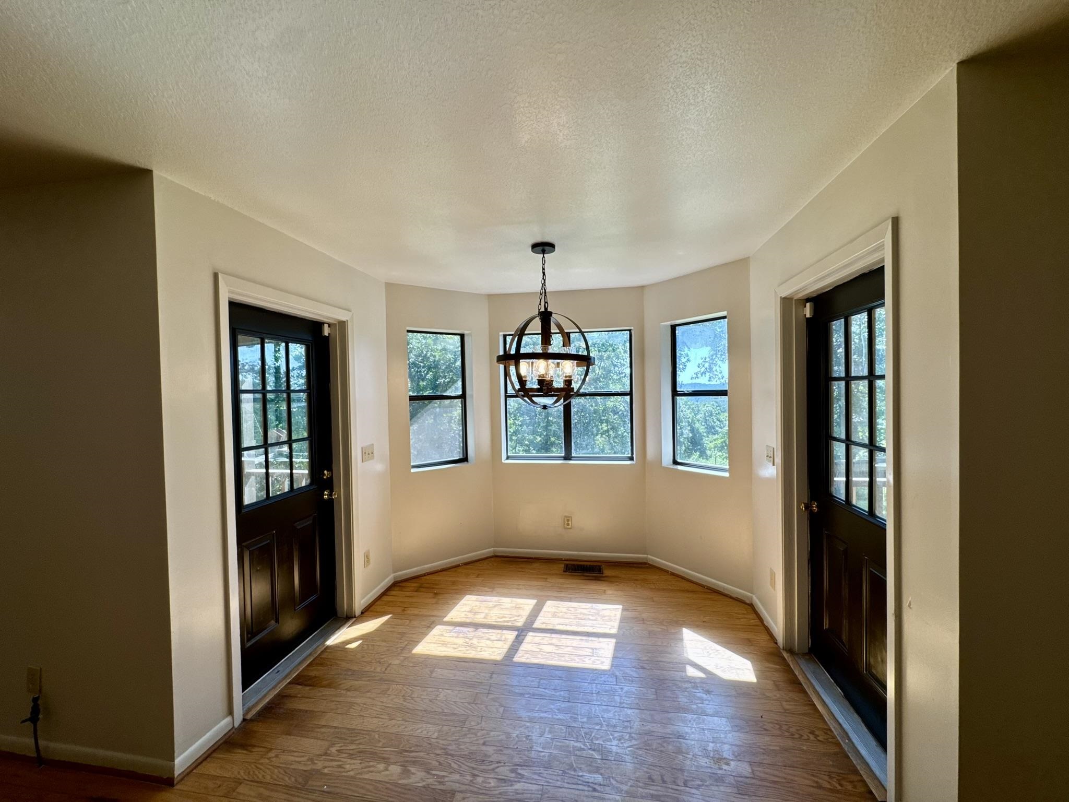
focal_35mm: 14
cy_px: 401
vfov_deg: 85.7
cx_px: 534
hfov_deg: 102.1
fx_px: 432
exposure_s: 1/214
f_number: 2.2
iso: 40
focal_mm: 2.22
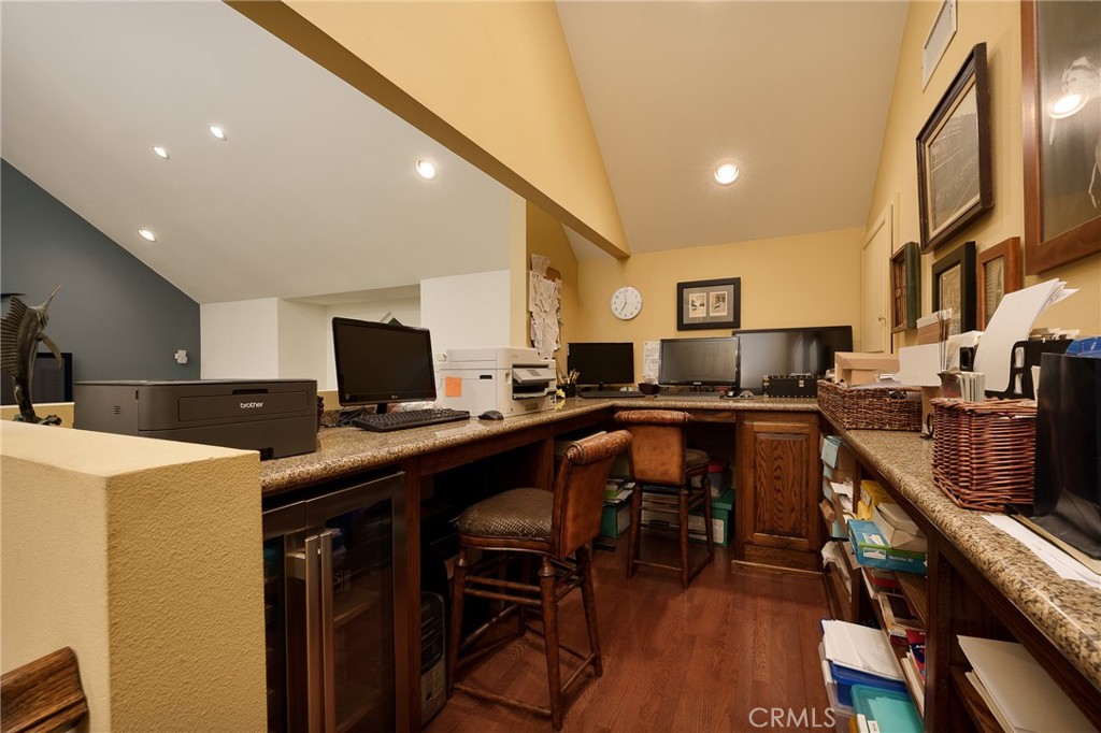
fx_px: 462
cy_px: 366
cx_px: 550
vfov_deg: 76.9
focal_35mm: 15
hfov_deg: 100.0
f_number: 11
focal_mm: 15.1
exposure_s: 1/30
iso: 400
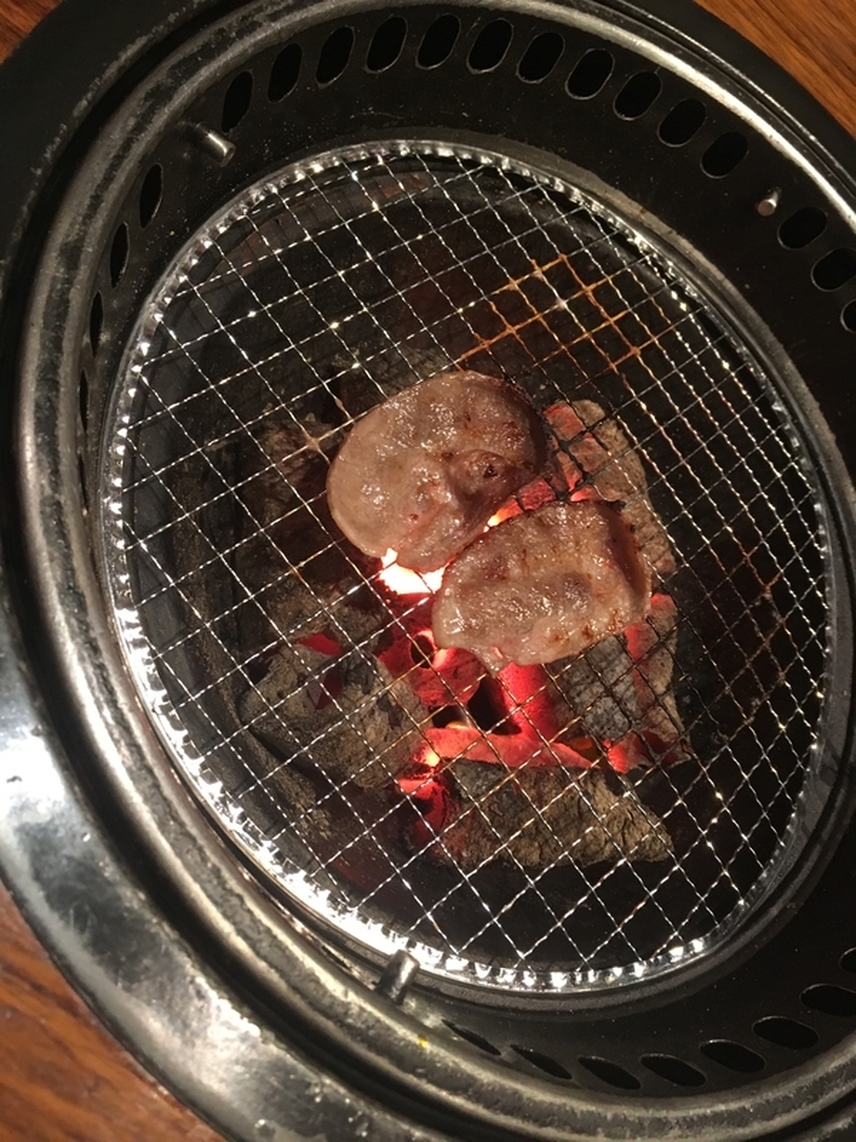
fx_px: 956
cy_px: 571
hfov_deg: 48.2
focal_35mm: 29
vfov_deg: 61.7
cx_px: 428
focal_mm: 4.15
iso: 160
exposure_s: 1/30
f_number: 2.2
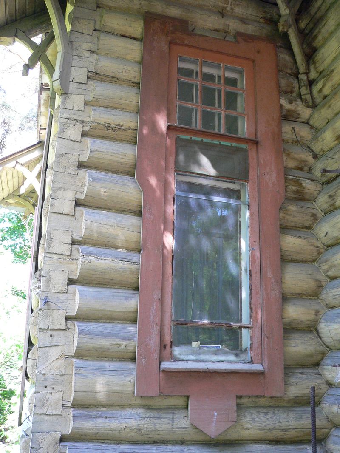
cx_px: 170
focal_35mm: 36
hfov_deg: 39.7
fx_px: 471
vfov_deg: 51.3
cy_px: 226
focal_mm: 6
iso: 200
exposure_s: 1/60
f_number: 2.8
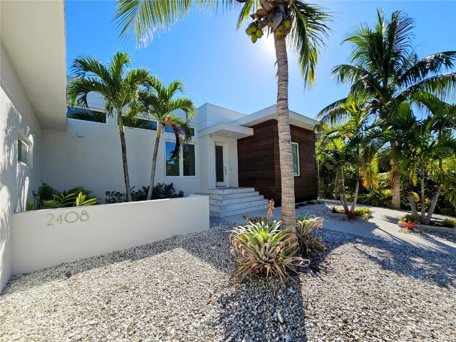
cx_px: 228
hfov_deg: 106.2
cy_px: 171
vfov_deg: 89.9
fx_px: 171
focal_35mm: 13
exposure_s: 1/1962
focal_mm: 2.2
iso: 50
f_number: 2.2
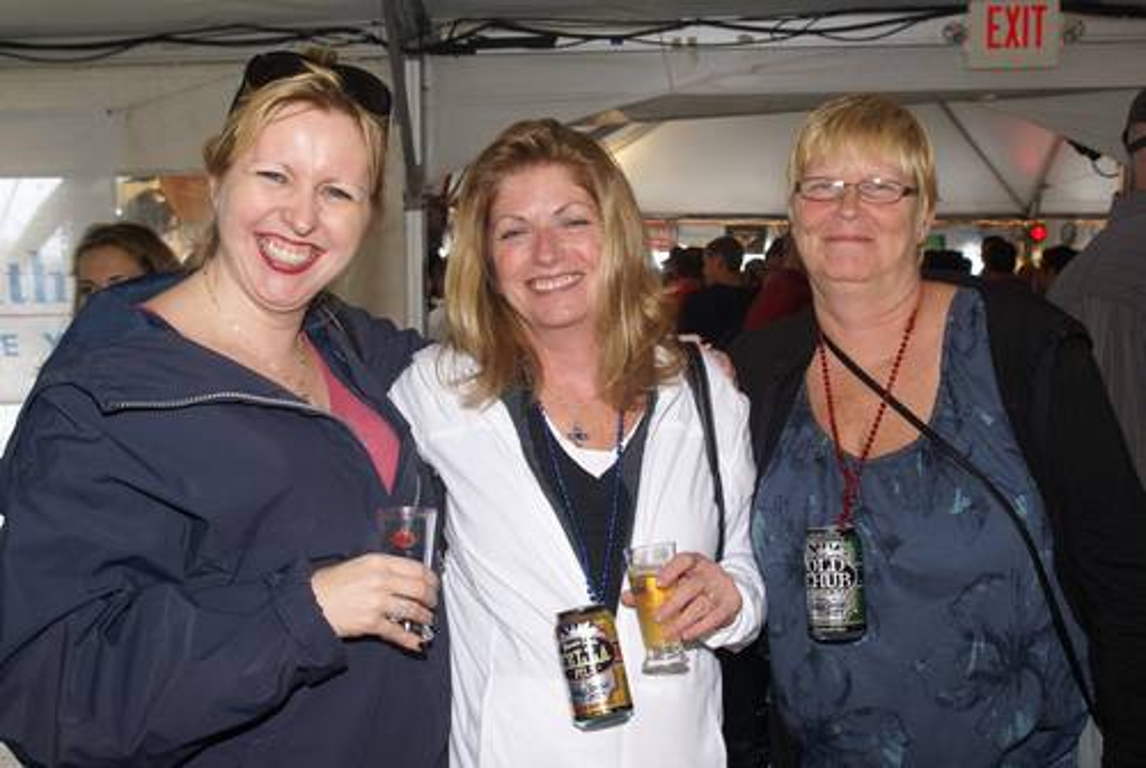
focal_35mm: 42
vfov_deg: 32.0
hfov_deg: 46.3
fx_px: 1339
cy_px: 384
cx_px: 573
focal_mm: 28
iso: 400
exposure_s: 1/60
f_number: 8
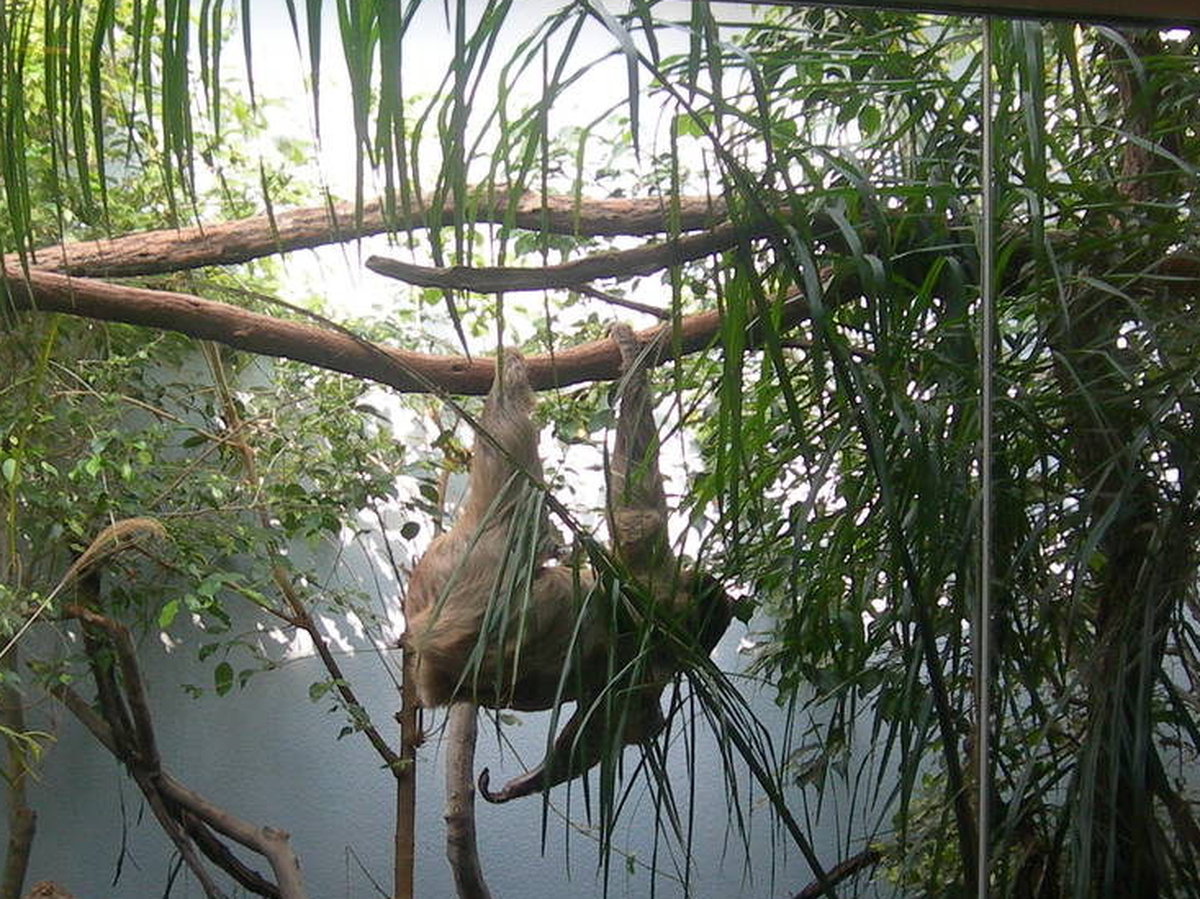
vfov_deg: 17.6
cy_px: 684
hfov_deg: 23.5
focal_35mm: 83
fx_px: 2876
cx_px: 476
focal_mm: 7.8
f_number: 2.8
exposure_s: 1/79.6
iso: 50
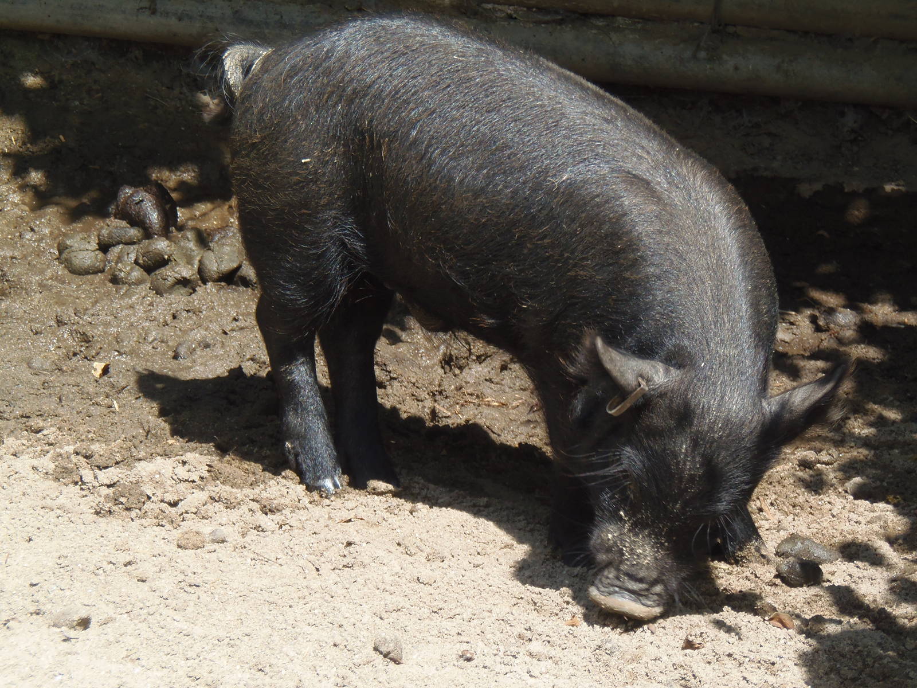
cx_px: 458
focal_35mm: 242
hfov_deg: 8.2
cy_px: 344
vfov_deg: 6.1
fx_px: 6411
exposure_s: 1/160
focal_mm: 44.9
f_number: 5.1
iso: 64
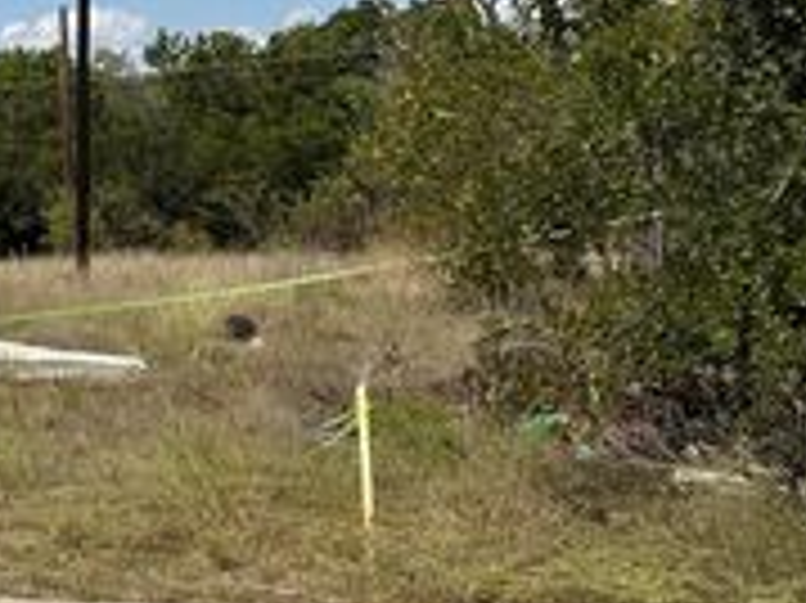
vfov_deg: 21.9
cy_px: 367
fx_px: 1559
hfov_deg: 24.4
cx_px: -302
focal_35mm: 67
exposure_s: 1/5525
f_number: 1.78
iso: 80
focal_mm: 6.86
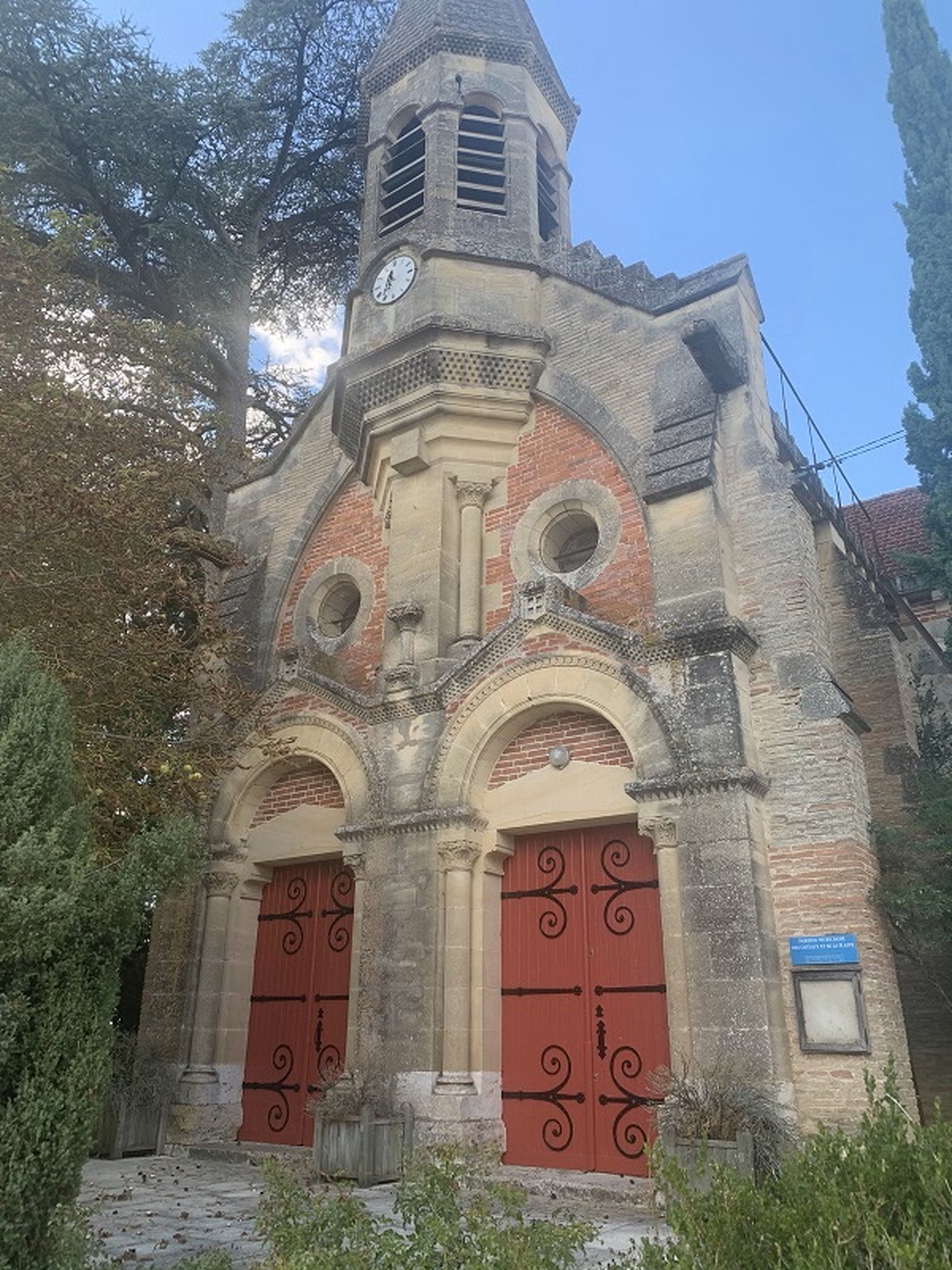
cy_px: 635
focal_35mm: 26
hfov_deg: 53.1
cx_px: 476
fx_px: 953
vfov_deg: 67.3
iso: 25
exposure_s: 1/194
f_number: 1.8
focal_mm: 4.25
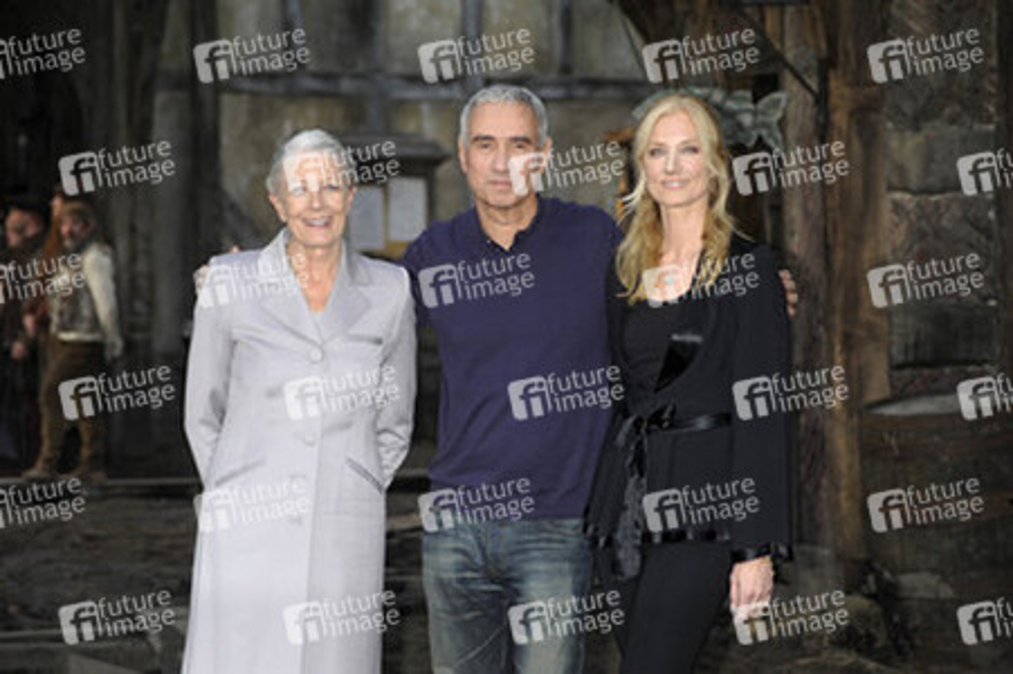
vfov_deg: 10.5
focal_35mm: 130
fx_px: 3655
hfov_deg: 15.8
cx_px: 506
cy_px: 337
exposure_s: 1/160
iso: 800
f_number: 5
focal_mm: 130
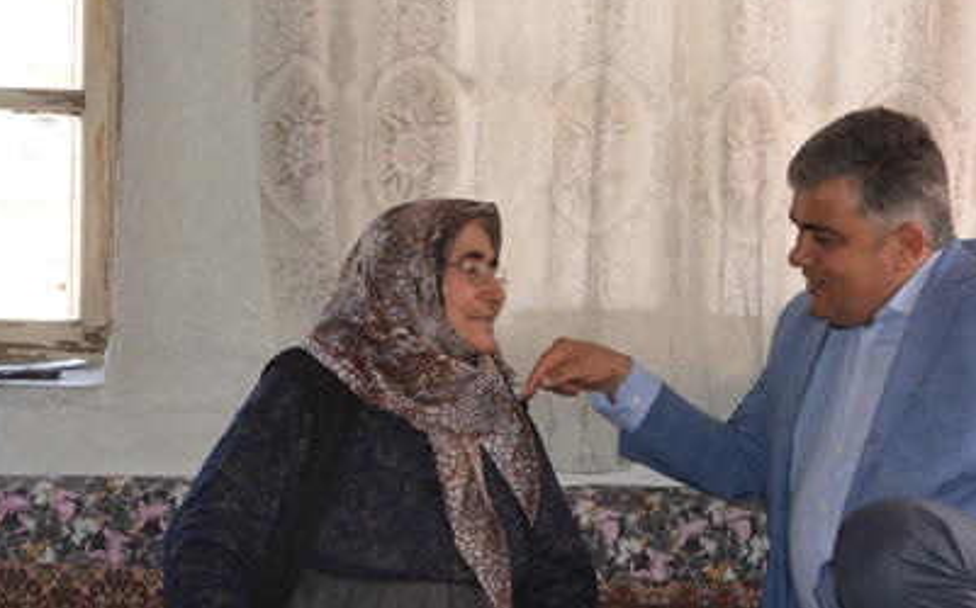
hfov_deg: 32.0
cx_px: 567
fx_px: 1701
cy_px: 316
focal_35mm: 64
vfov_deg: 20.3
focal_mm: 24
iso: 800
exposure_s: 1/250
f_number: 5.6
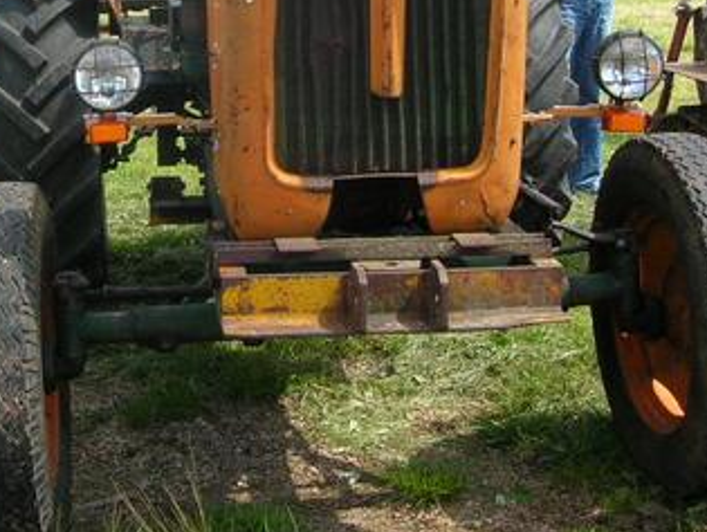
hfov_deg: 27.3
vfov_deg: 20.4
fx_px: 1452
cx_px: 256
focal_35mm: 71
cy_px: 72
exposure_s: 1/395
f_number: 2.8
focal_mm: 5.8
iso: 50
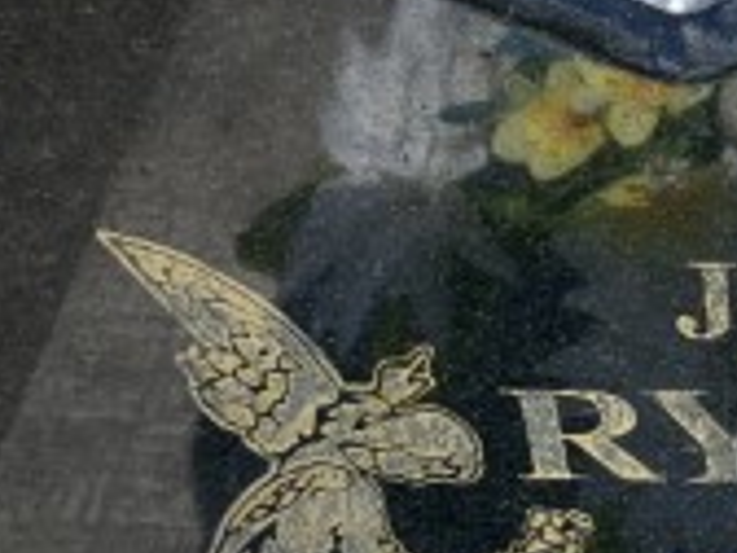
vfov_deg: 14.7
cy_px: 13
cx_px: 807
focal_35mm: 99
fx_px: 2108
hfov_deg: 19.0
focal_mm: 4.25
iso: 25
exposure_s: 1/1235
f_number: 1.8
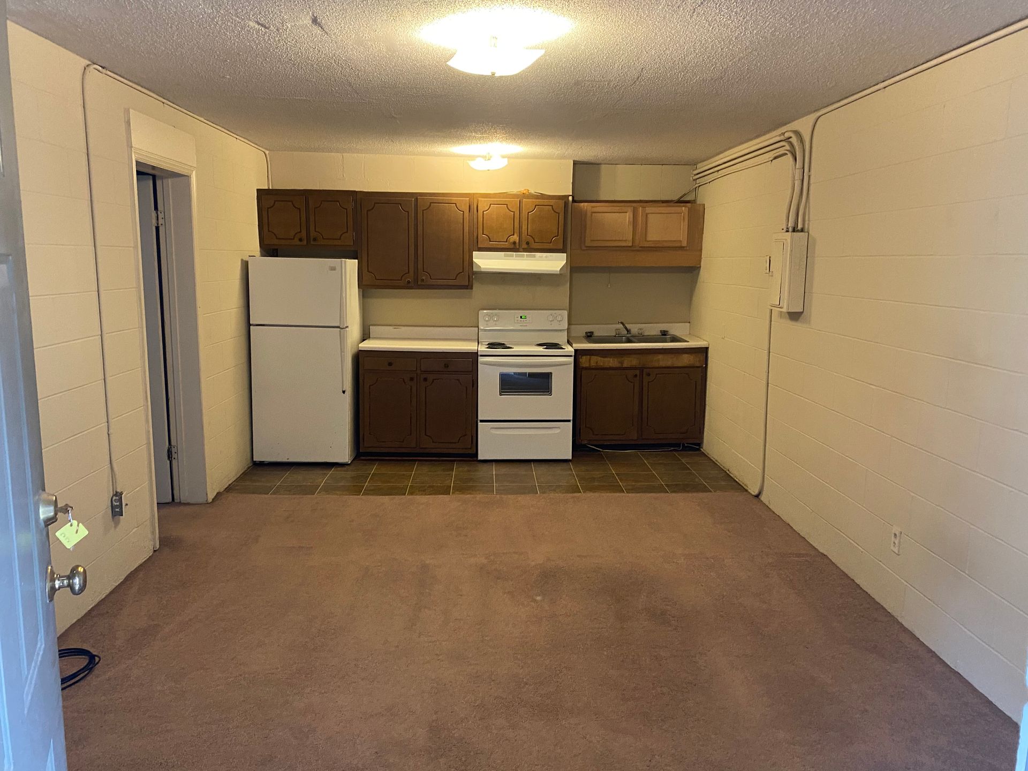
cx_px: 514
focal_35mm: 26
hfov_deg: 67.3
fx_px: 772
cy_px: 386
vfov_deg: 53.1
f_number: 1.8
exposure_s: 1/60
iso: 400
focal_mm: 4.25
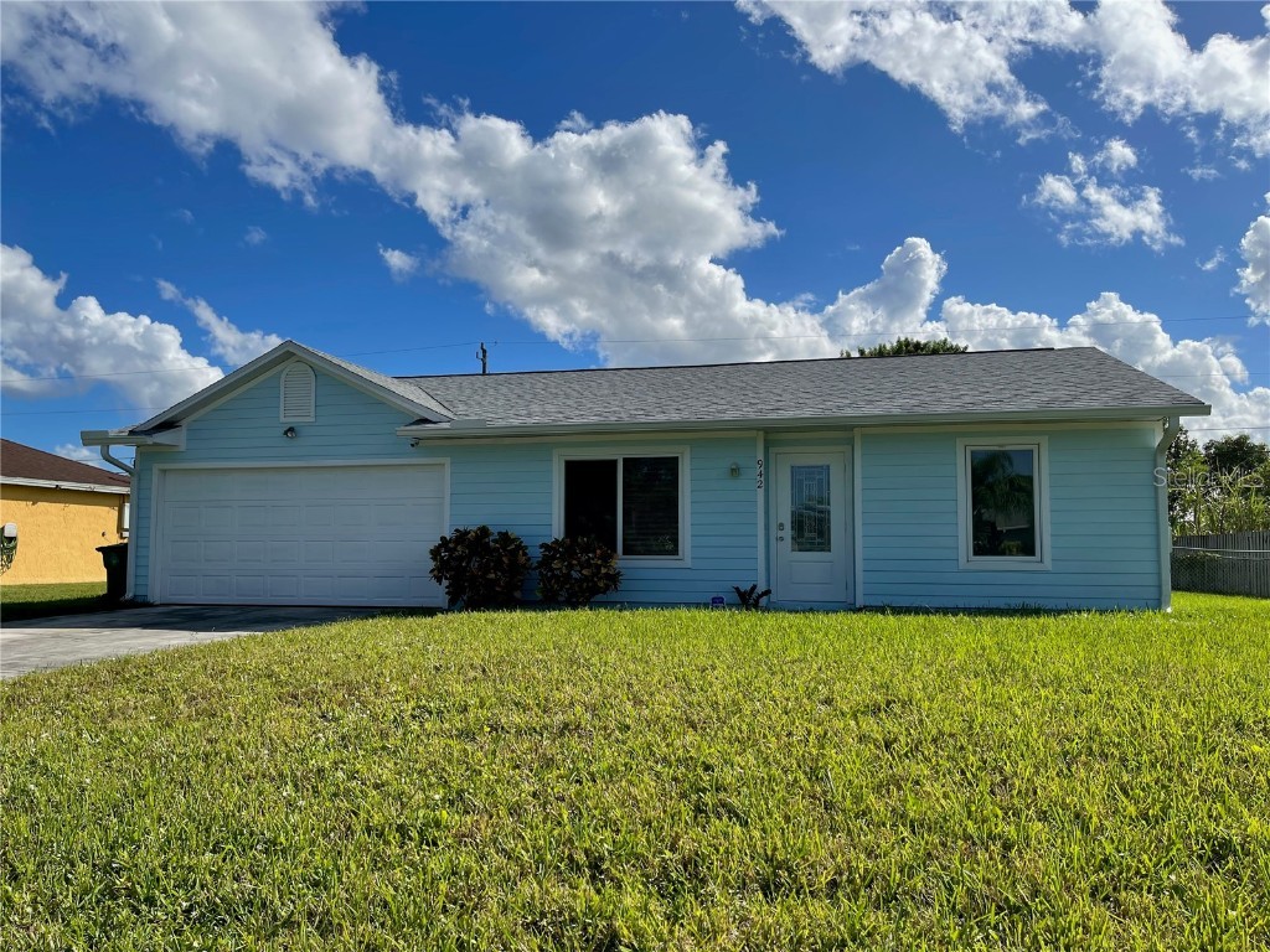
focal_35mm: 26
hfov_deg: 67.3
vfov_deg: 53.1
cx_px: 635
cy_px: 476
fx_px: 954
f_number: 1.6
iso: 32
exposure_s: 1/5917
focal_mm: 5.1
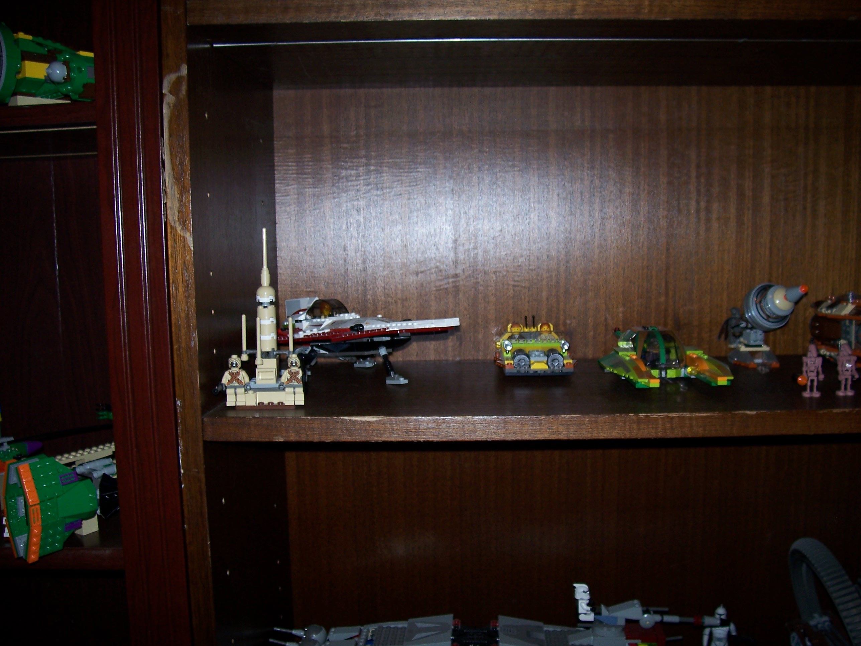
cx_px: 430
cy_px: 323
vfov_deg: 41.8
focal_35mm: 34
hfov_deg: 54.0
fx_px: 846
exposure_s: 1/60
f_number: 2.7
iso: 80
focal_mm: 5.6
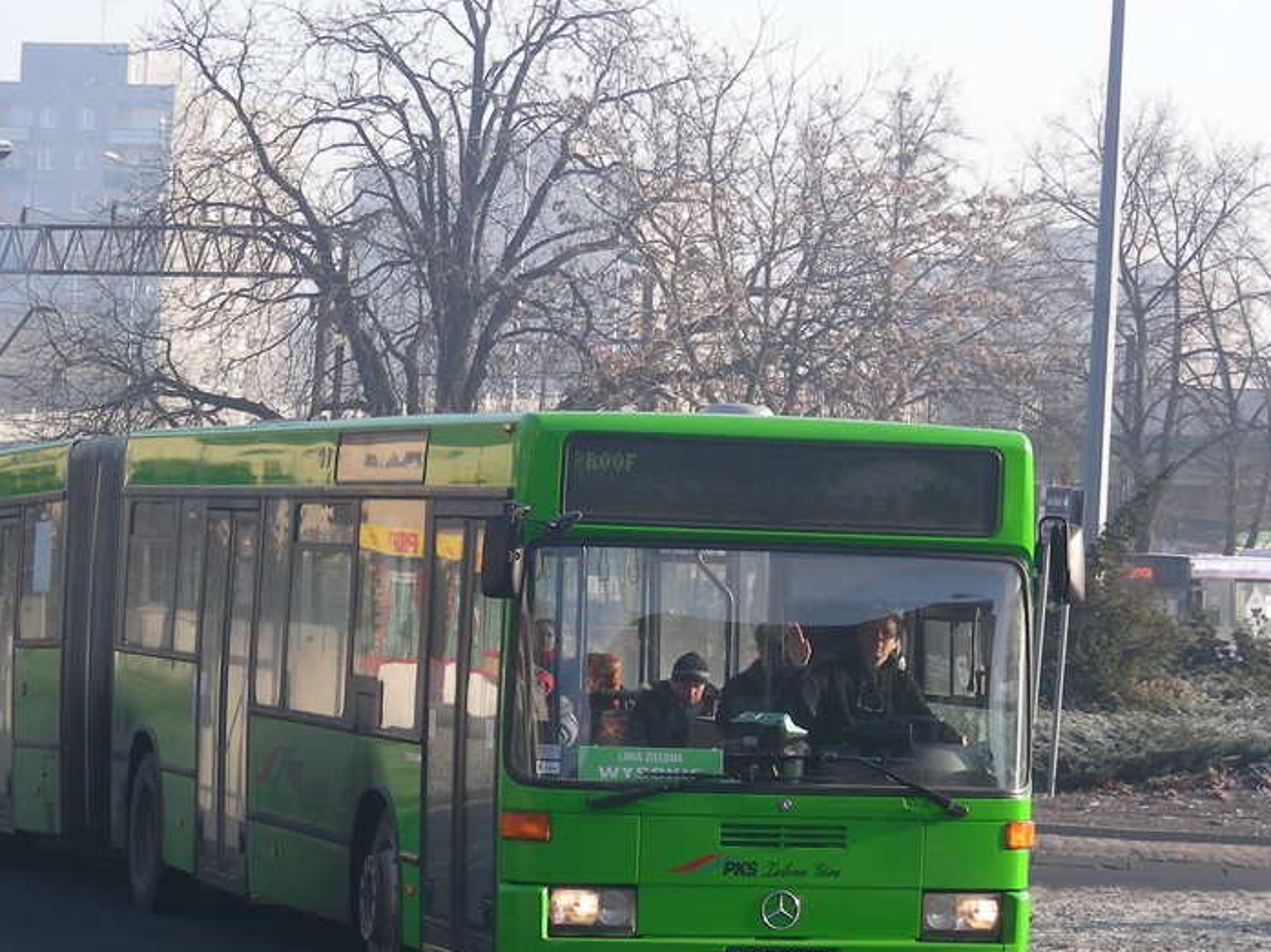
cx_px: 598
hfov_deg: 13.5
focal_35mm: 146
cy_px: 552
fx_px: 5358
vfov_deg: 10.2
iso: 50
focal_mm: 18.9
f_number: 4
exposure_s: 1/226
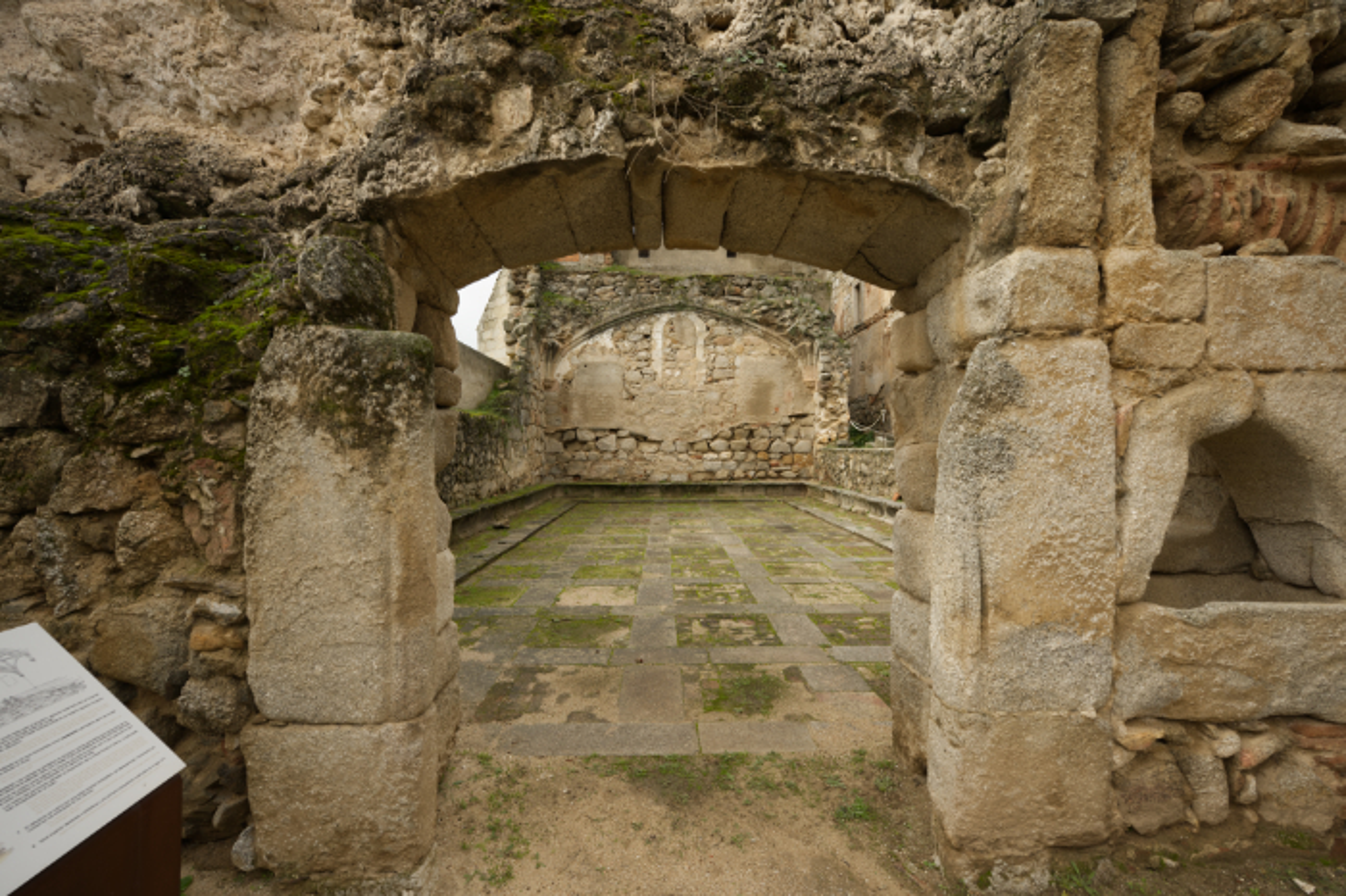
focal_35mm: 14
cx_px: 673
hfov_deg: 104.3
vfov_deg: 81.2
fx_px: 523
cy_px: 448
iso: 100
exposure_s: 1/160
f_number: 8
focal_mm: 14
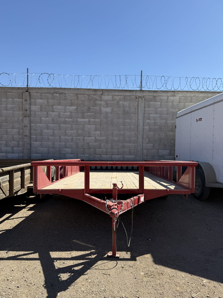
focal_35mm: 27
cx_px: 115
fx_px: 232
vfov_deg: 65.2
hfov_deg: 51.3
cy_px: 160
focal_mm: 6.76
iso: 80
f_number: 1.78
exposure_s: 1/3279
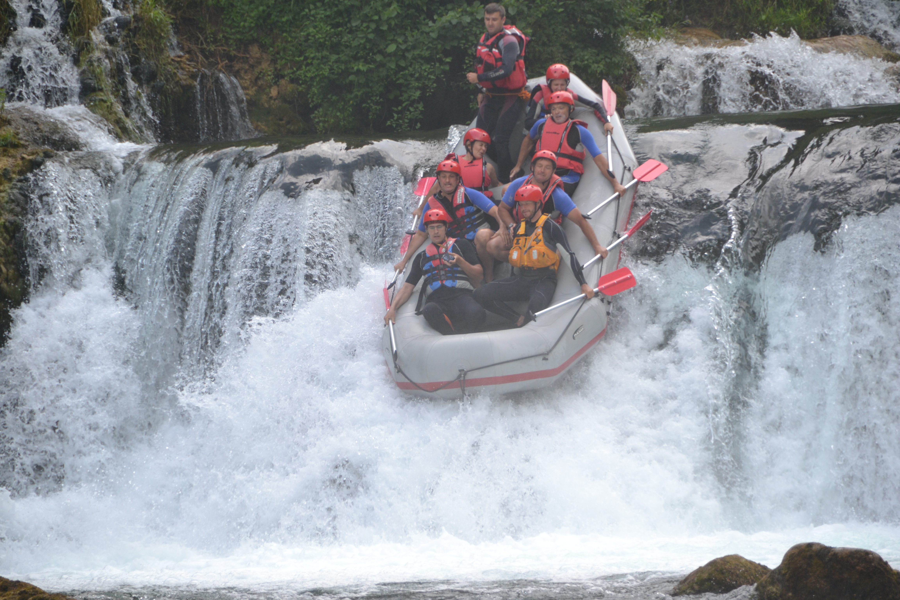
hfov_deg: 6.9
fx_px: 7499
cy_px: 300
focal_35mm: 300
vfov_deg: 4.6
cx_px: 450
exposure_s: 1/500
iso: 400
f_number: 5.6
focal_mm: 200
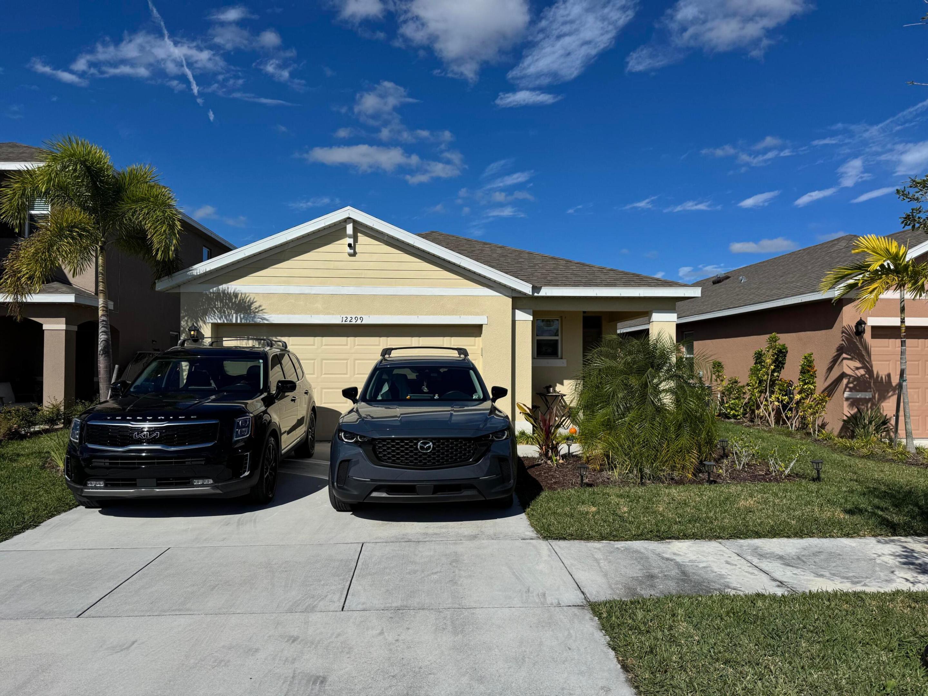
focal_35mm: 24
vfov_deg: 56.8
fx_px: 643
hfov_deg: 71.6
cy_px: 348
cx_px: 464
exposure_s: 1/12346
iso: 100
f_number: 1.78
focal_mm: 6.76
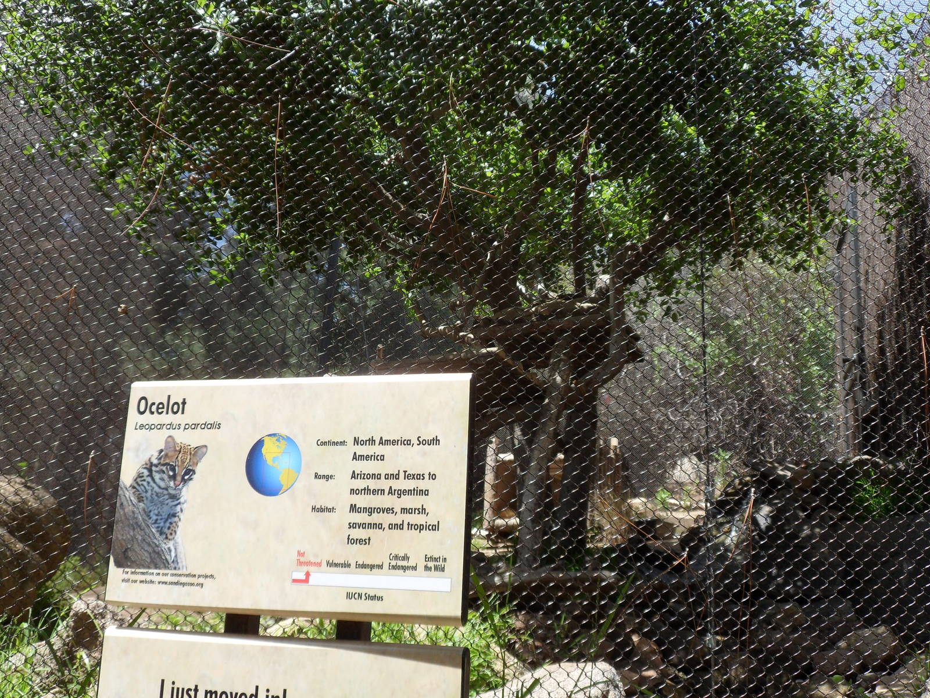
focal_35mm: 34
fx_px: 913
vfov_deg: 41.8
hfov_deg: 54.0
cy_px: 349
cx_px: 465
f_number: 3.7
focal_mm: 5.7
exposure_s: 1/350
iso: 80
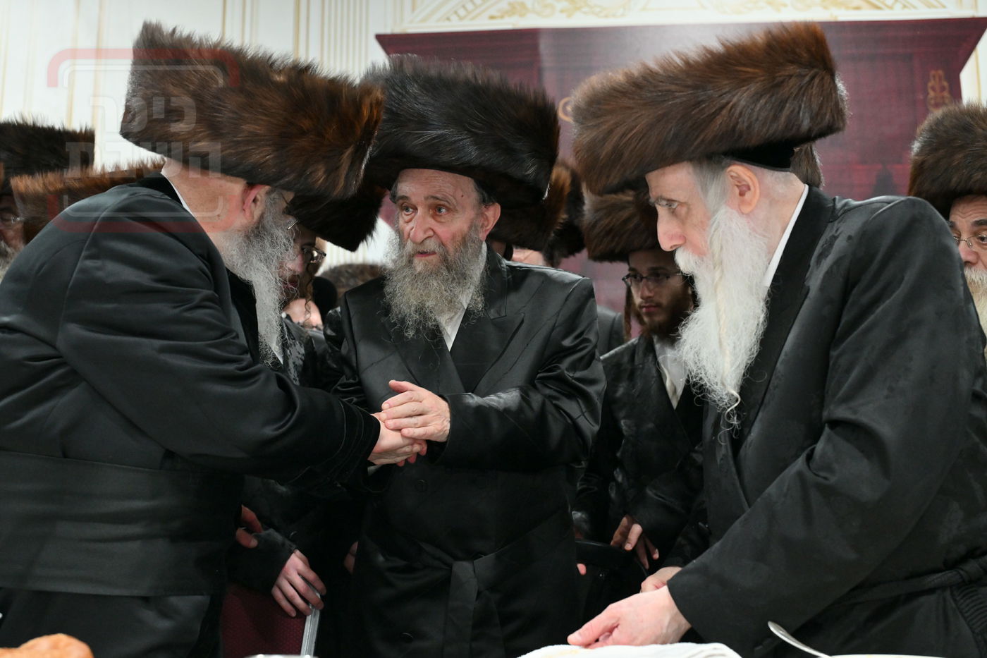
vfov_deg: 31.9
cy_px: 329
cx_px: 494
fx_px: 1151
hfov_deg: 46.4
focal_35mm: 42
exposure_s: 1/200
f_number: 4.5
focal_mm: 42
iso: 3200
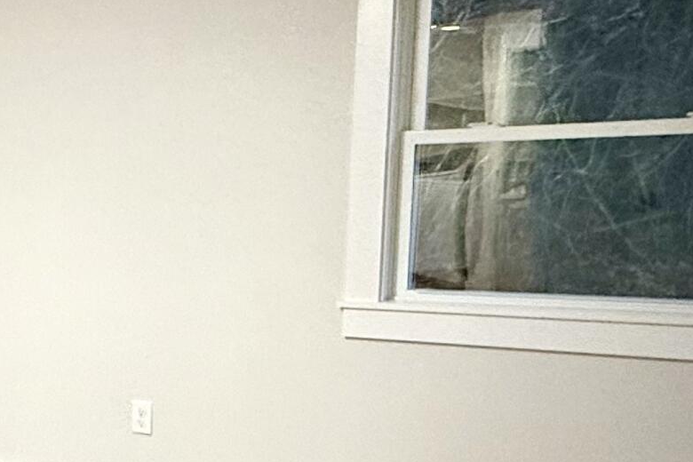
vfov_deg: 24.0
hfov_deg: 28.5
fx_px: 1078
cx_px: -233
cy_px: 343
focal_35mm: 56
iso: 500
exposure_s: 1/60
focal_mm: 2.22
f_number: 2.2
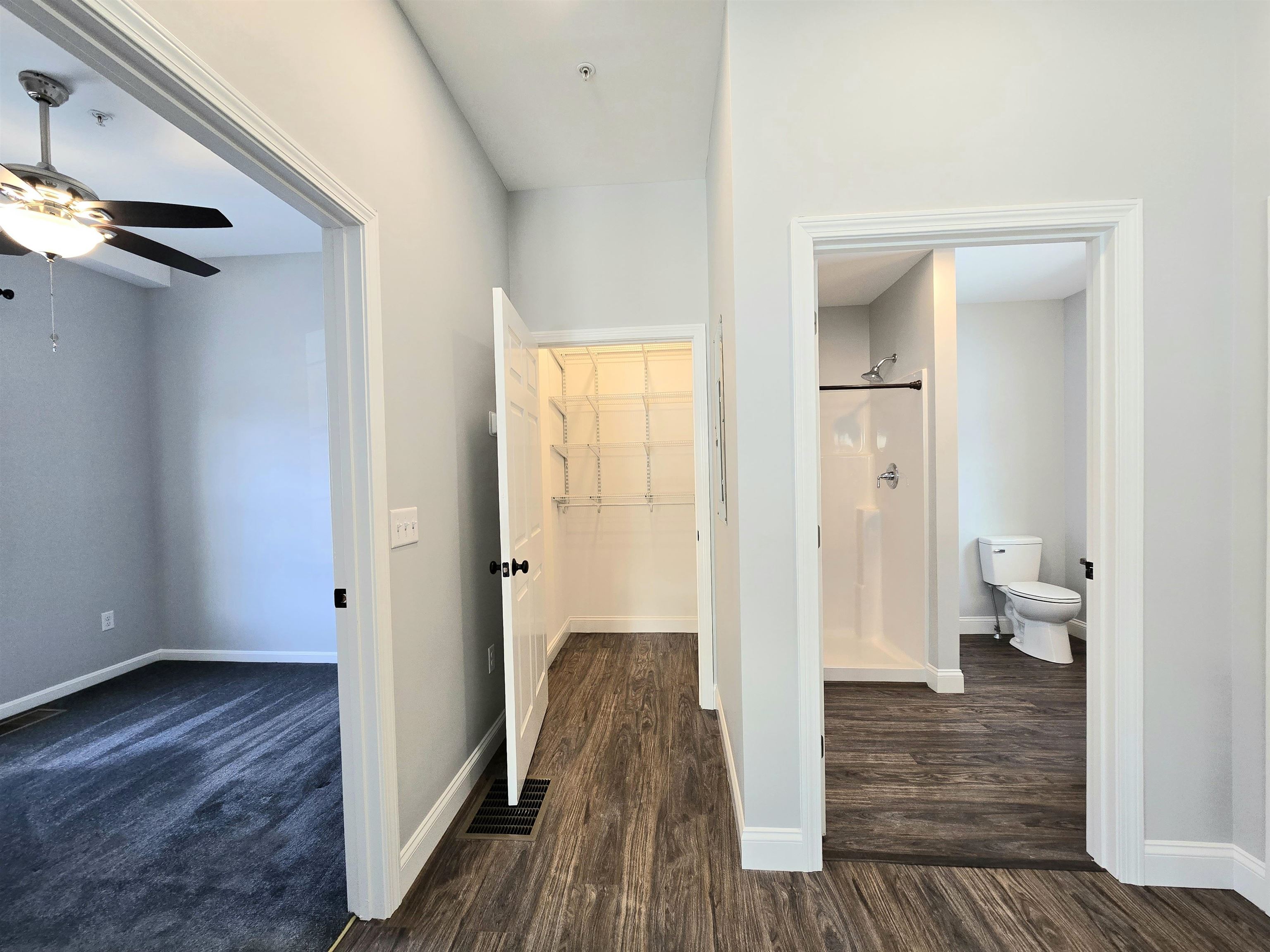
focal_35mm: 13
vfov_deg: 89.9
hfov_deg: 106.2
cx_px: 635
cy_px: 476
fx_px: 477
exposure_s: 1/60.2
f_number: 2.2
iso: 100
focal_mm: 2.2
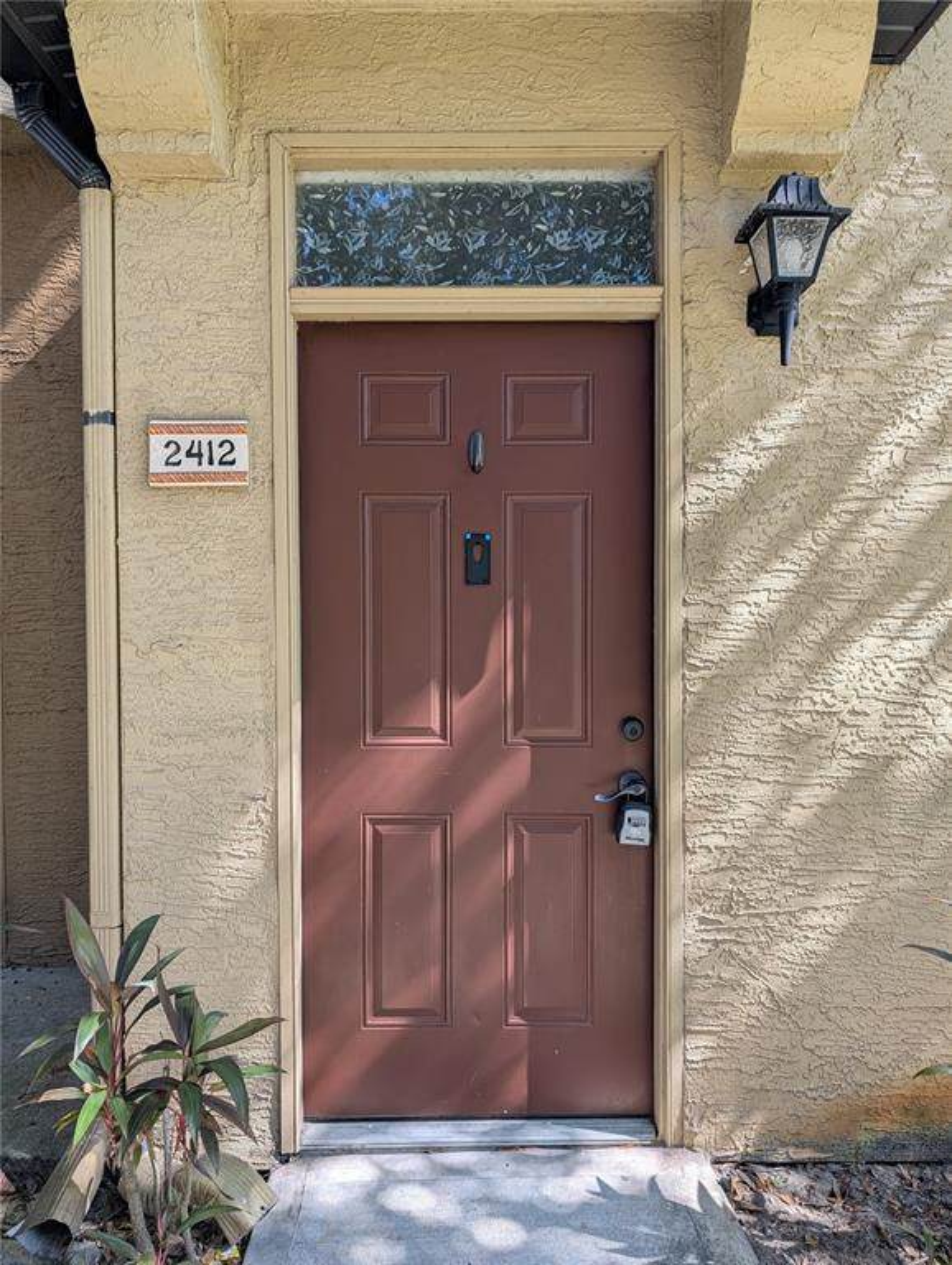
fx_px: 878
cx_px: 476
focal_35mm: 24
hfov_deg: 56.9
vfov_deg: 71.5
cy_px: 632
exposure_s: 1/208
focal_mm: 6.9
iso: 20
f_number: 1.68
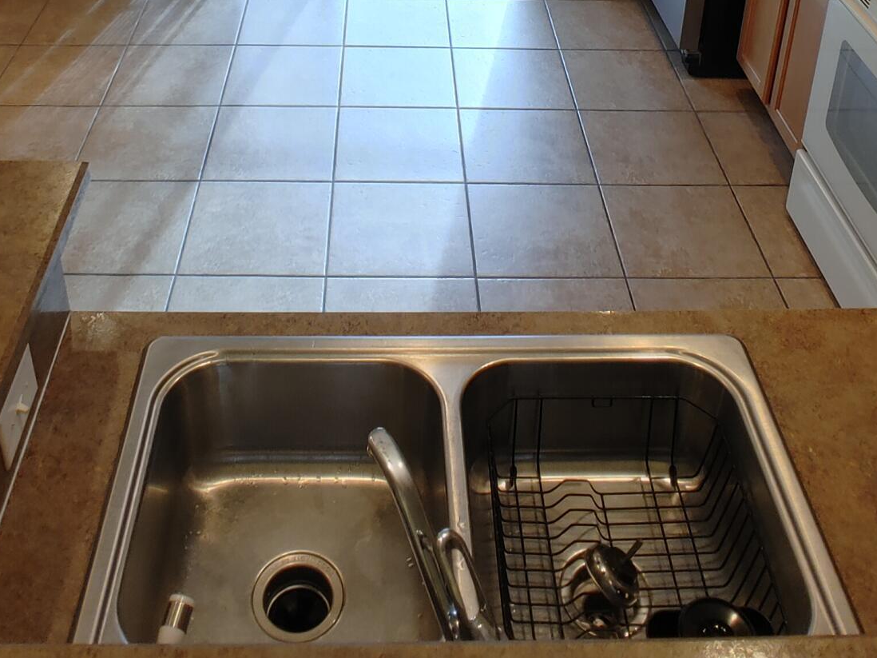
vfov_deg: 30.8
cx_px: 395
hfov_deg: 45.7
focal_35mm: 41
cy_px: -88
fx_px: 1039
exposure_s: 1/30
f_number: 1.9
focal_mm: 1.78
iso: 100
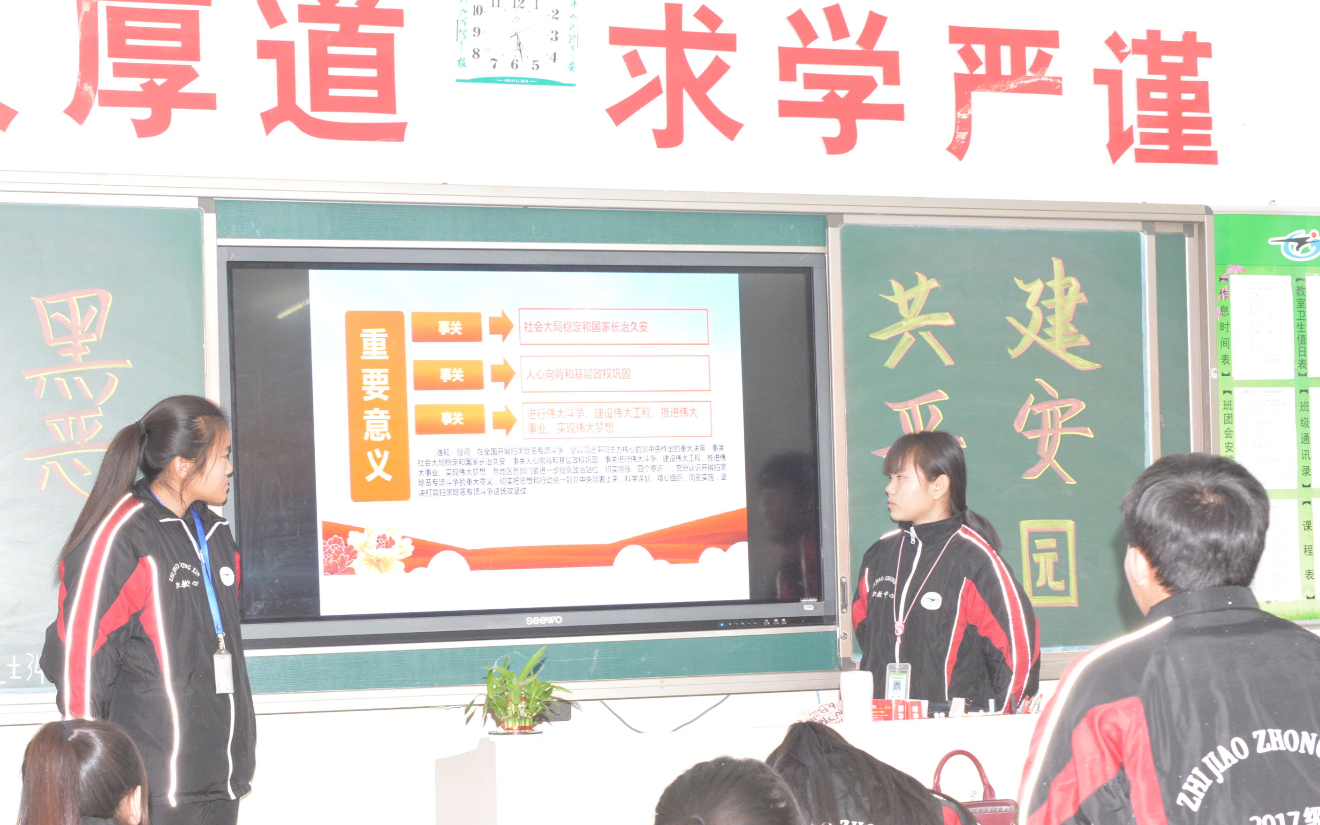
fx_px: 2159
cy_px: 571
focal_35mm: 60
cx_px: 563
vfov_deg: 21.5
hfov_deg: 33.9
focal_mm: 45
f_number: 8
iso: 6400
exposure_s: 1/60
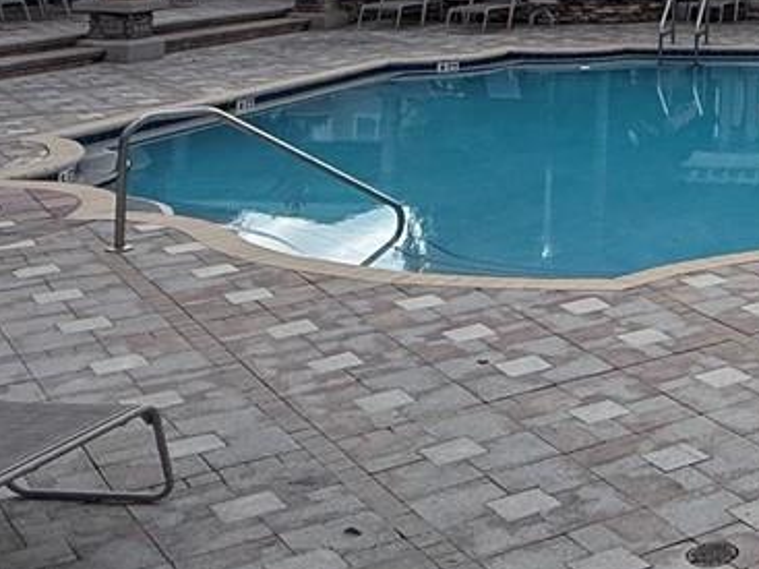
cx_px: 1053
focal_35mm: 61
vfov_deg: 21.9
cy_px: -145
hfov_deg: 25.8
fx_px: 1337
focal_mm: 2.22
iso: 50
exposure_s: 1/4149
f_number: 2.2
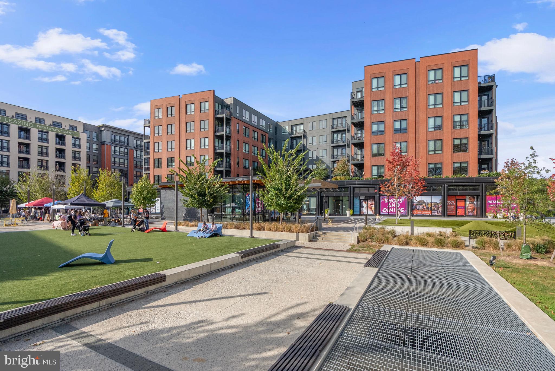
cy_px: 186
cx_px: 278
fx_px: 247
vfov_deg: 73.8
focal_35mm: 16
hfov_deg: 96.7
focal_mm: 16
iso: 800
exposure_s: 1/1600
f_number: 8
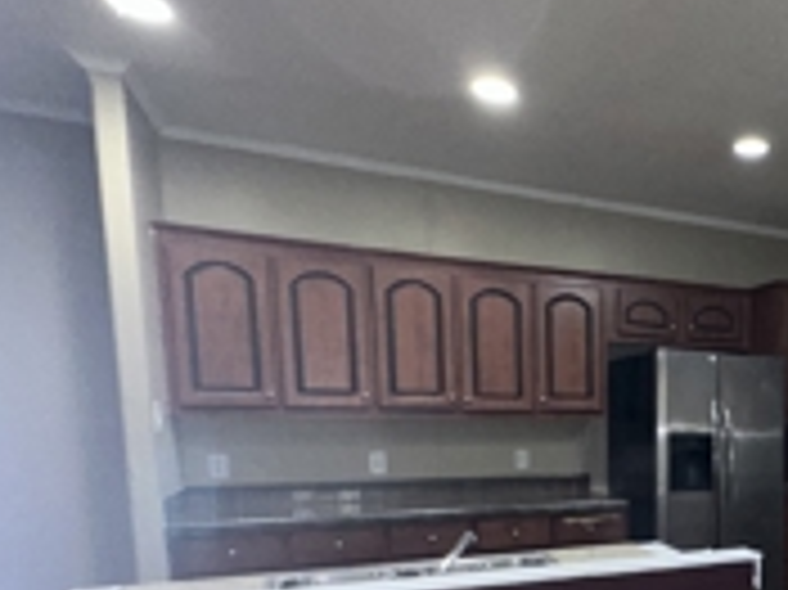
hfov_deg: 49.3
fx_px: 728
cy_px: 504
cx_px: 738
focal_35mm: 32
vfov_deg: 41.4
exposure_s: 1/60
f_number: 2.2
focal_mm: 2.22
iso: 200
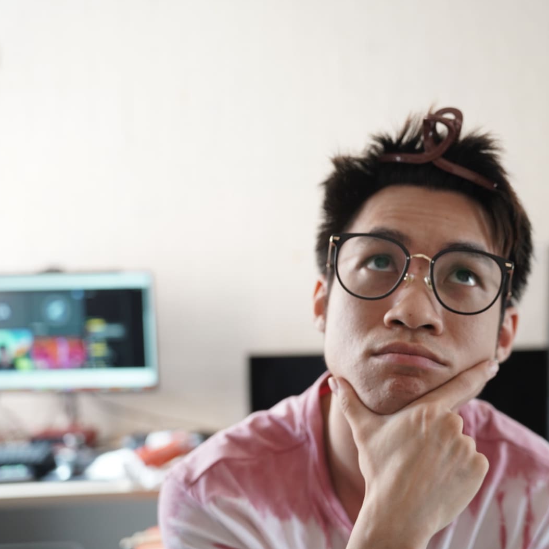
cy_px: 278
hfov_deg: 37.5
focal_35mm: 44
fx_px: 788
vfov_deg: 38.4
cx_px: 413
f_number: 2.8
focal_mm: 33.7
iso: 800
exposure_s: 1/80
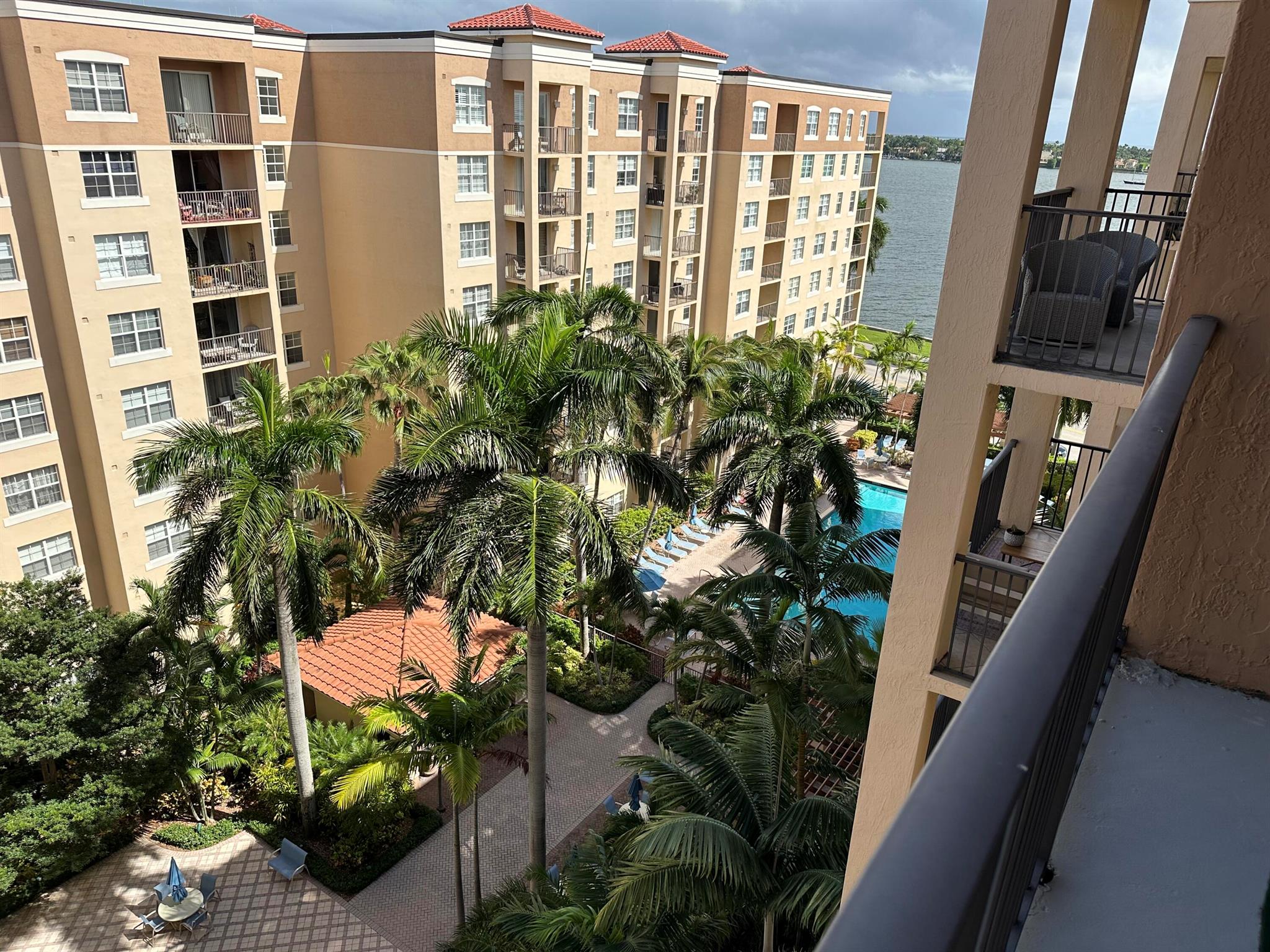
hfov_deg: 71.6
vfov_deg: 56.8
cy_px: 476
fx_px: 881
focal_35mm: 24
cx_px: 635
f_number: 1.78
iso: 80
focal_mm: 6.86
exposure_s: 1/3356
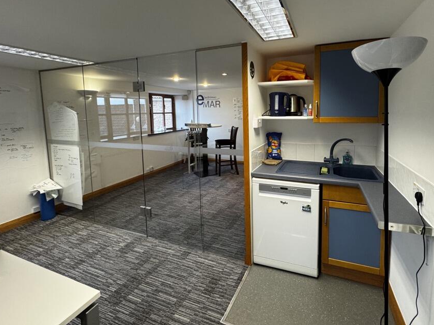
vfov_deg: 73.8
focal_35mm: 17
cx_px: 249
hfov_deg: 90.4
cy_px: 128
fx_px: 213
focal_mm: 2.22
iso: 200
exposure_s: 1/100
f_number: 2.2
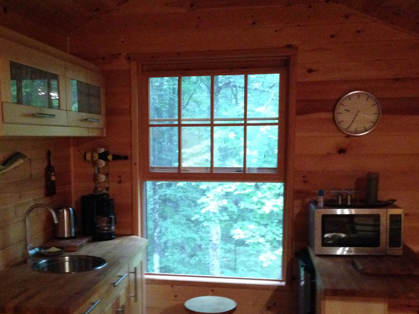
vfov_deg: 32.0
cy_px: 203
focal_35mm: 45
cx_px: 169
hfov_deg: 41.9
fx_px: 545
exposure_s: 1/15
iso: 800
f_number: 2.4
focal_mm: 4.12
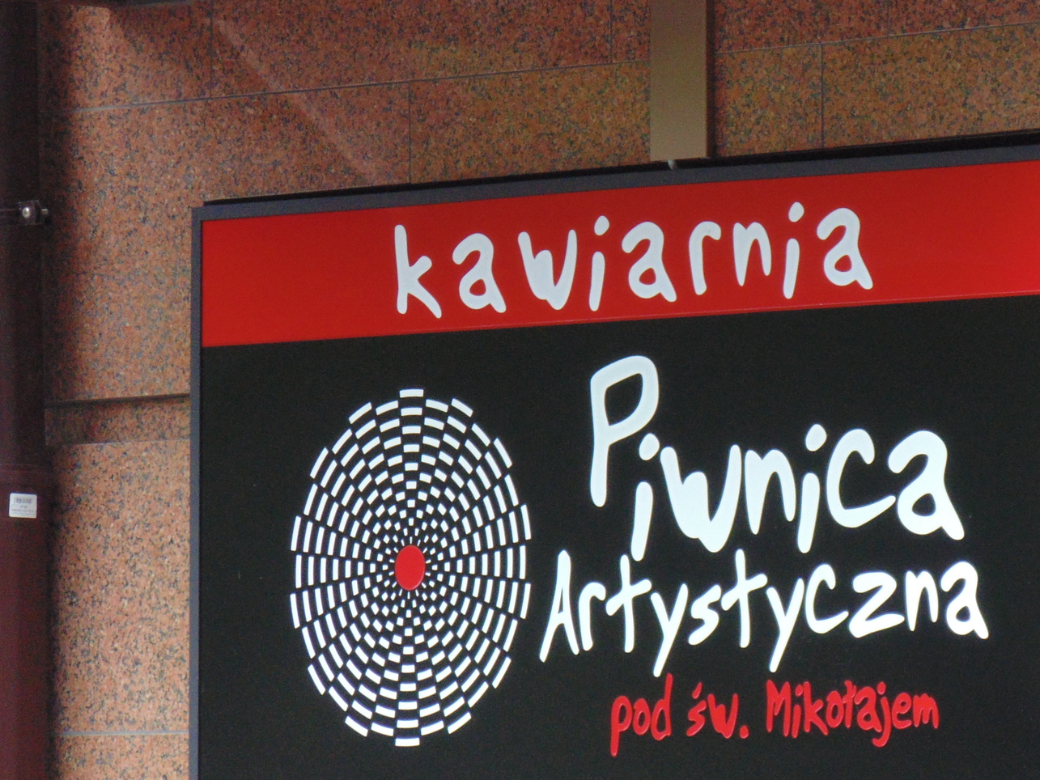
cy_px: 405
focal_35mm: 535
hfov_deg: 3.7
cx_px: 702
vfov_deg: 2.8
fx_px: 16075
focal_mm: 64.1
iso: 250
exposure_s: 1/125
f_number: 6
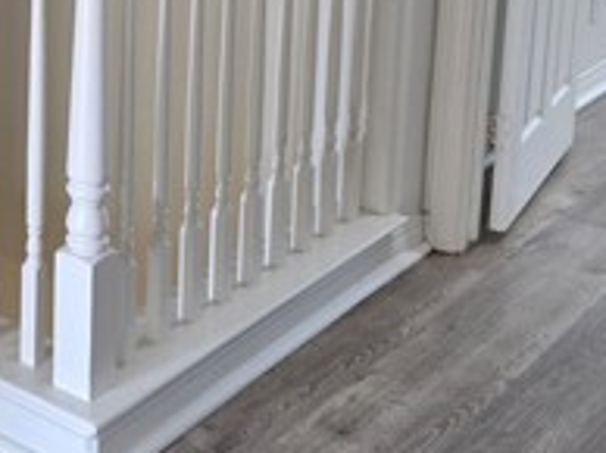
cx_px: -103
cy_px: -69
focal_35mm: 76
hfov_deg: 23.6
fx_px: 1329
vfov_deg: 18.5
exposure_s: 1/120
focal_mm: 5.4
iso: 400
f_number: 1.8
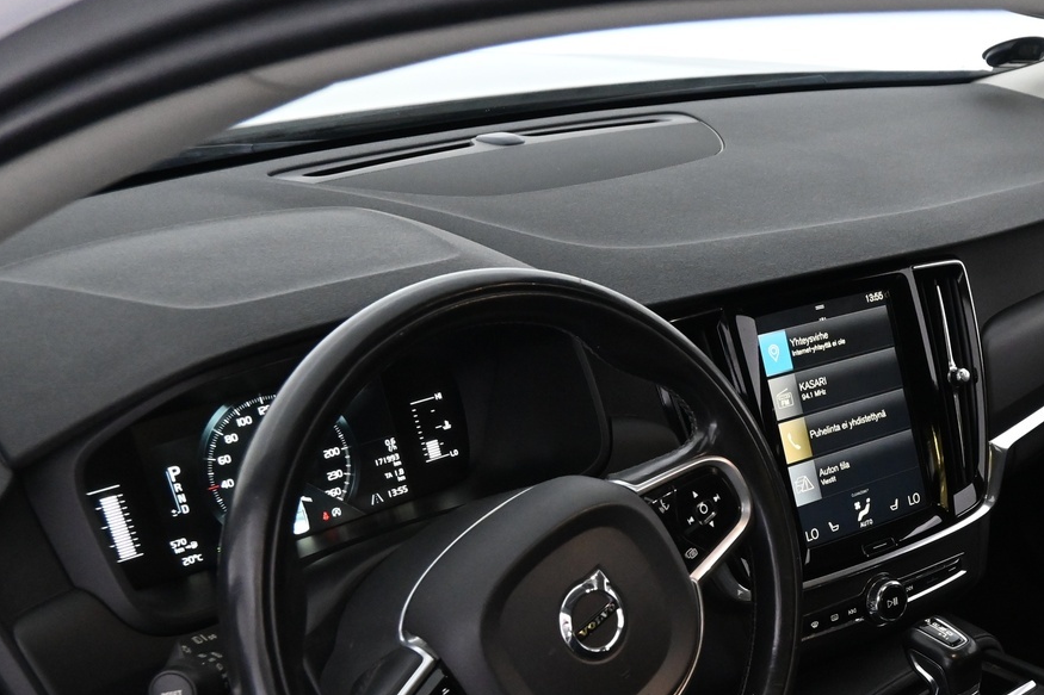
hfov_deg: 37.2
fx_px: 1450
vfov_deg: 26.0
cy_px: 635
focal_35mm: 50
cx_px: 927
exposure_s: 1/30
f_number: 5
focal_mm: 18
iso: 2500
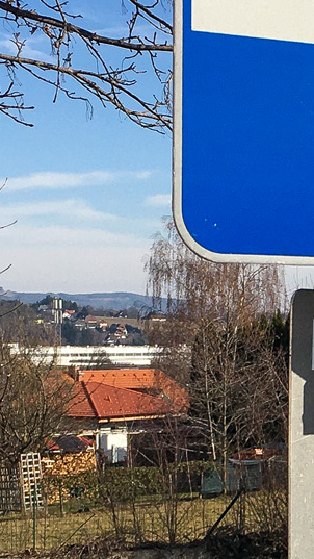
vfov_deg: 18.9
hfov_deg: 10.3
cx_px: 509
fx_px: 1673
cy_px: 397
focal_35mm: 113
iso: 25
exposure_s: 1/1600
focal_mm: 4.15
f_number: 2.2
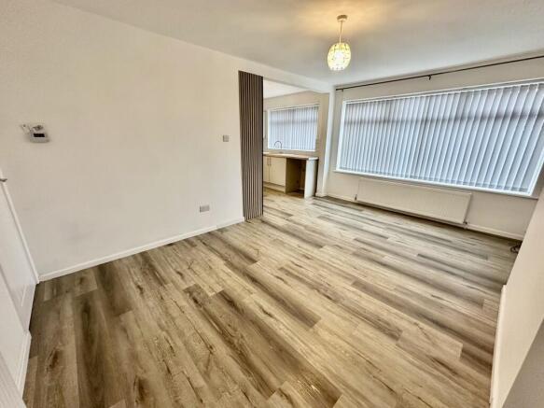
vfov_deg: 85.7
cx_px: 272
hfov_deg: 102.1
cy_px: 204
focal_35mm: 14
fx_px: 220
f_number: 2.2
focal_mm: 2.22
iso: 160
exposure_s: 1/50
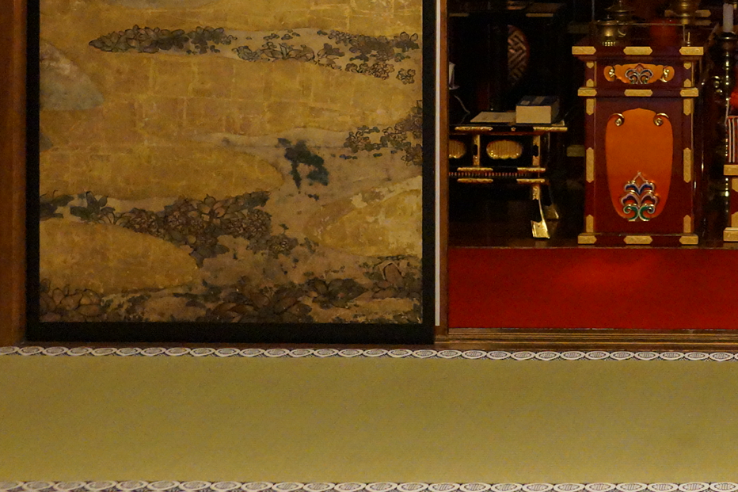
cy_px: -137
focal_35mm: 85
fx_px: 1742
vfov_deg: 15.3
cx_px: 839
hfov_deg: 22.4
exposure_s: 1/40
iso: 6400
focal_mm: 30
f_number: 2.8
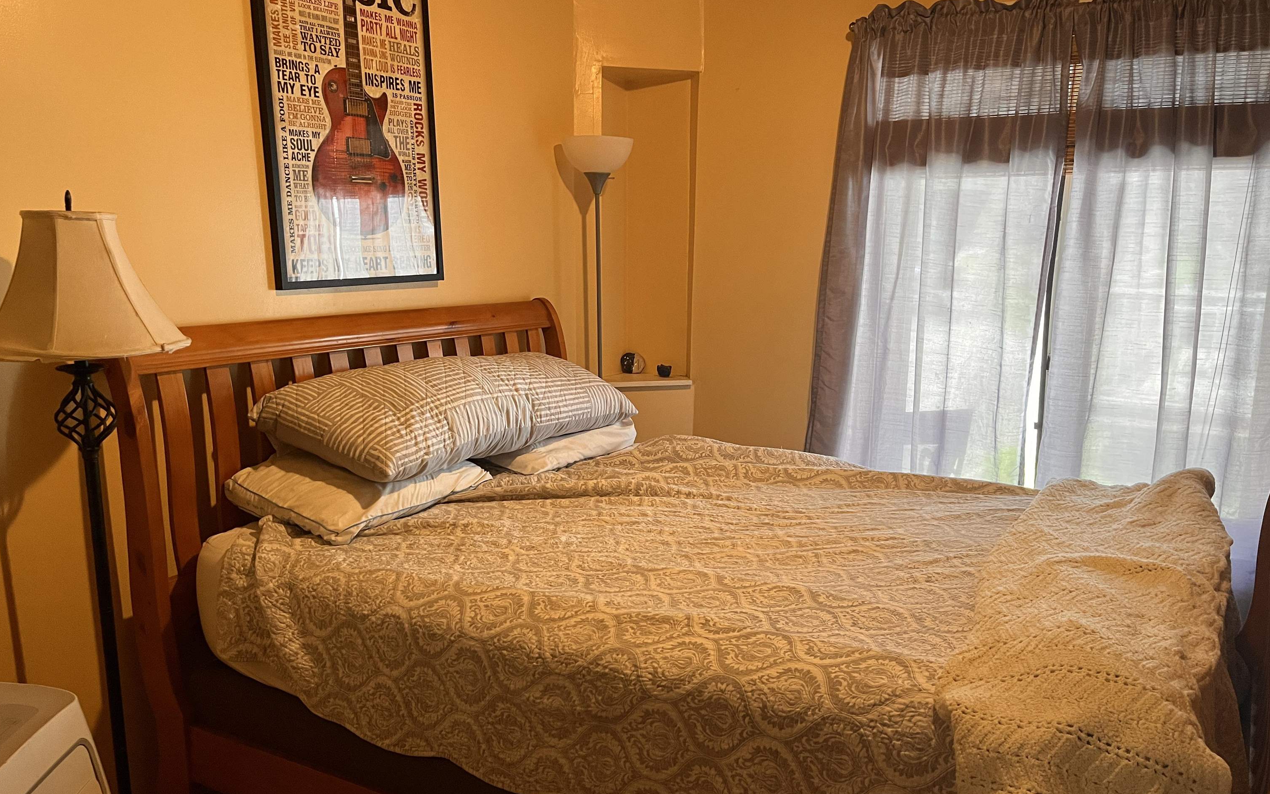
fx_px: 969
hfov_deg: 66.5
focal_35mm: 28
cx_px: 639
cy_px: 434
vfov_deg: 44.5
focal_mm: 5.1
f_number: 1.6
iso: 250
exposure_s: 1/60
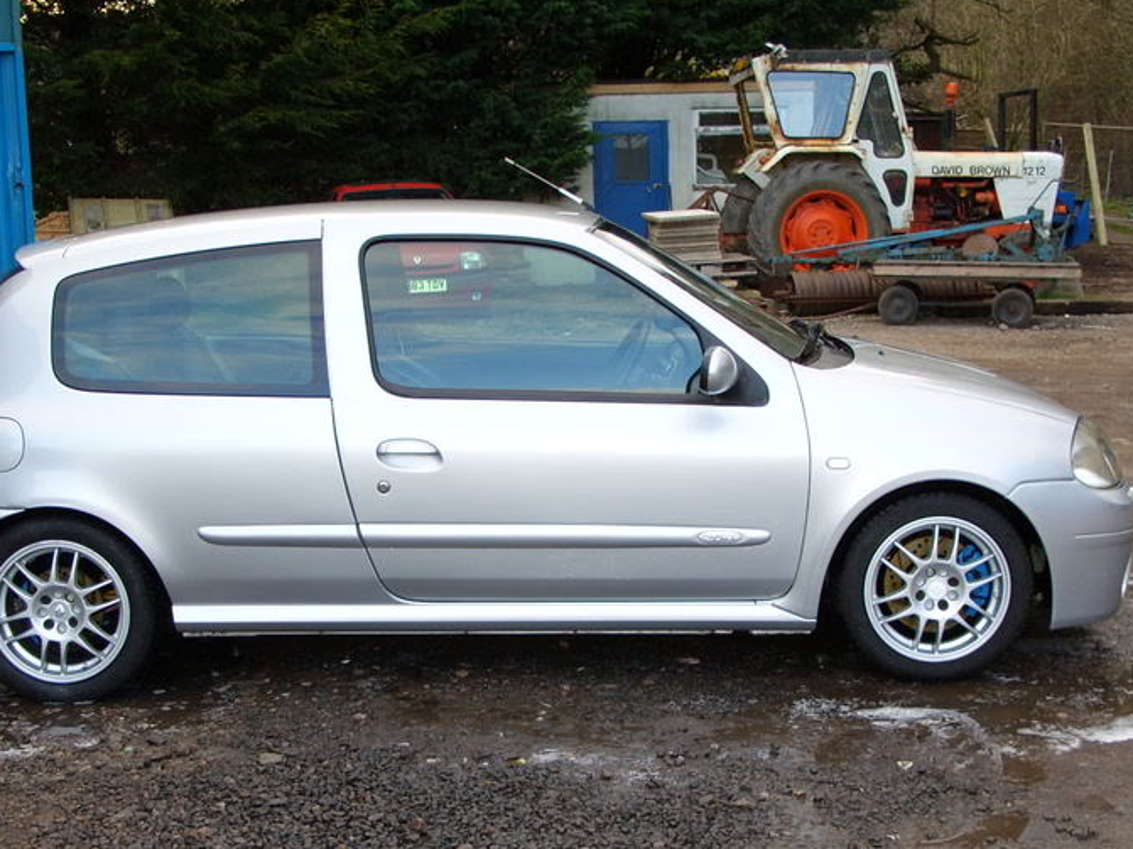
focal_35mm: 58
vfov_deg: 25.1
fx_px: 1898
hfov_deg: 33.2
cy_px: 571
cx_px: 495
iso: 50
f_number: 2.8
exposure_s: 1/88
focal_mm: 7.8
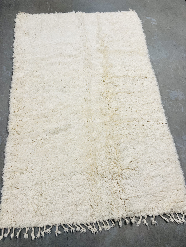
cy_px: 124
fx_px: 186
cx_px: 93
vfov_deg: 67.3
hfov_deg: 53.1
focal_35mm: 26
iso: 100
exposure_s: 1/100
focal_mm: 5.7
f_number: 1.5
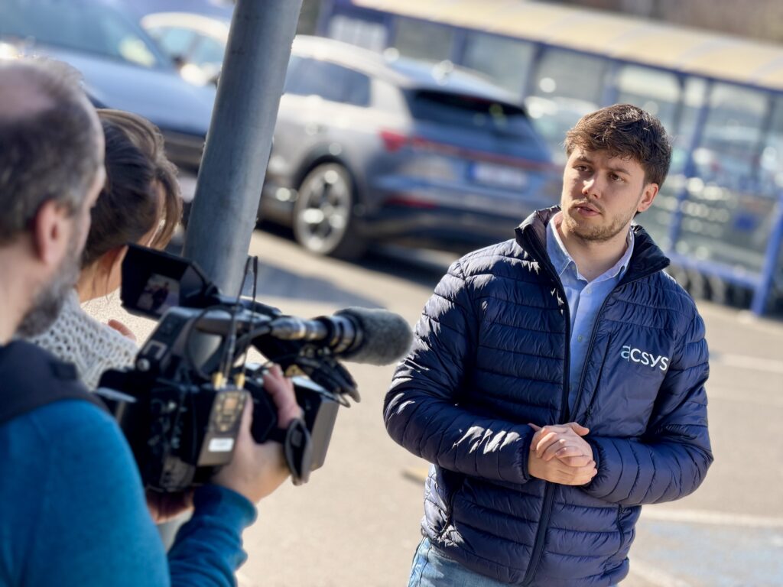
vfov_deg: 14.8
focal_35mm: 100
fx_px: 2262
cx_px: 392
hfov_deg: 19.6
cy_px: 294
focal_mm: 16.89
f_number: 2.8
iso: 50
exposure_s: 1/306
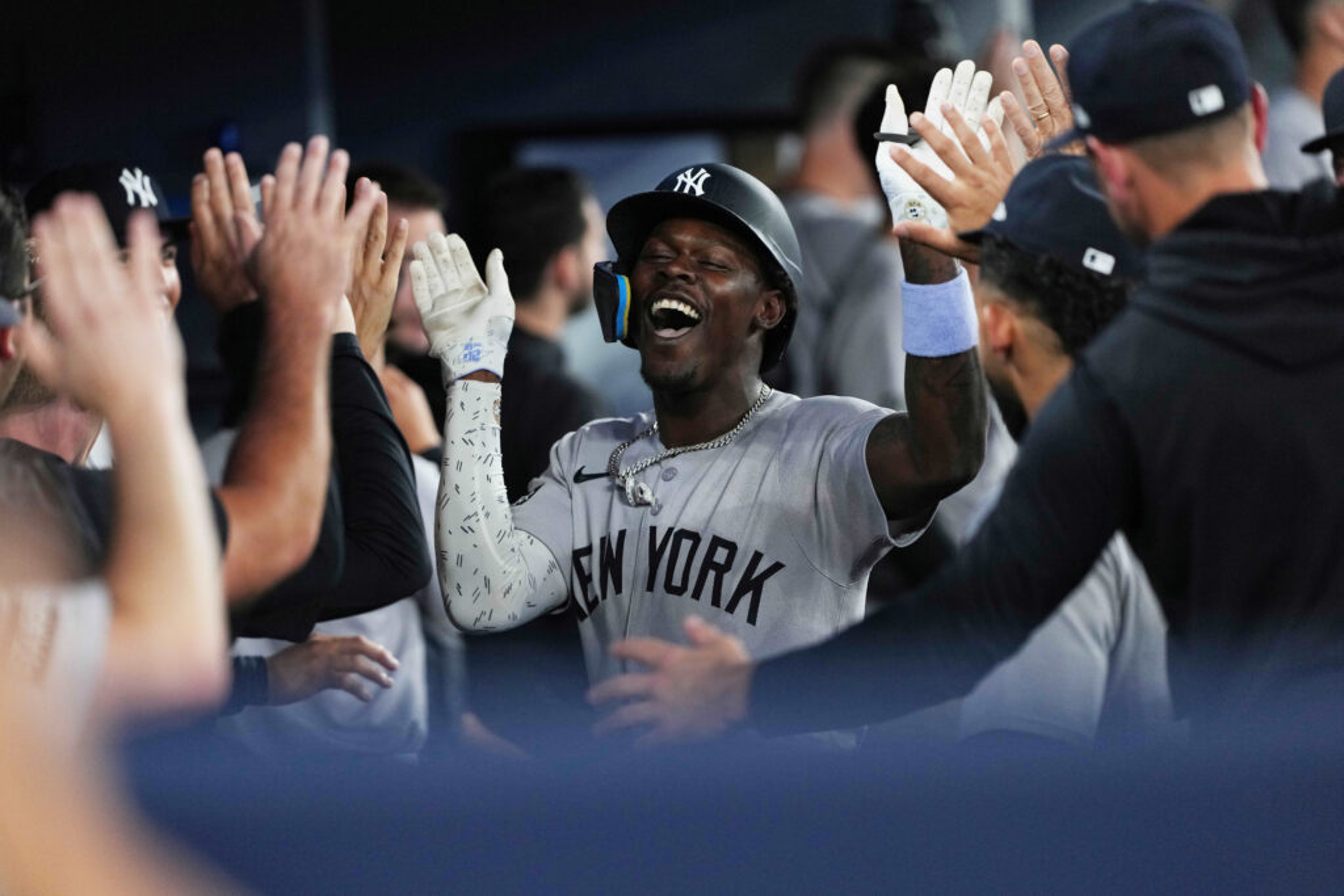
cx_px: 672
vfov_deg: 4.6
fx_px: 11201
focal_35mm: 300
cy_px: 448
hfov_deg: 6.9
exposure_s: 1/1600
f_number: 2.8
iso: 2000
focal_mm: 300
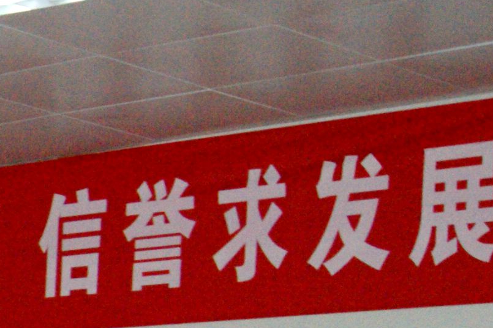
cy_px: 647
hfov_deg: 10.8
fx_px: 2108
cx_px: -794
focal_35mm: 154
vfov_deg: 8.5
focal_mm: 18
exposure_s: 1/60
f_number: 5.6
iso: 400
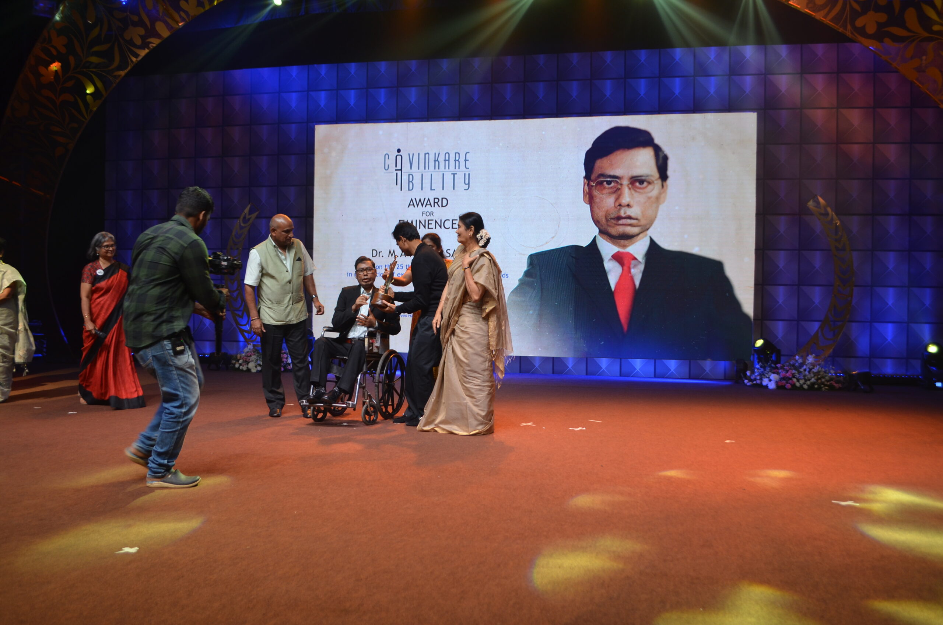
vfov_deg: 43.4
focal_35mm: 30
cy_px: 312
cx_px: 472
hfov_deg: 62.0
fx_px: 784
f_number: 4.5
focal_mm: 20
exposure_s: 1/80
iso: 400
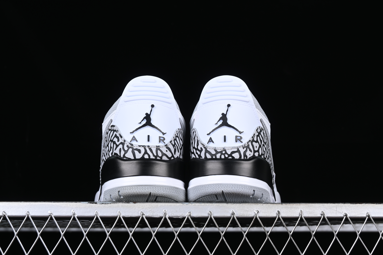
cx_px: 192
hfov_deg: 27.0
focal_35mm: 75
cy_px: 128
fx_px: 798
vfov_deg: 18.2
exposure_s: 1/80
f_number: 8
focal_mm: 50
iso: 160
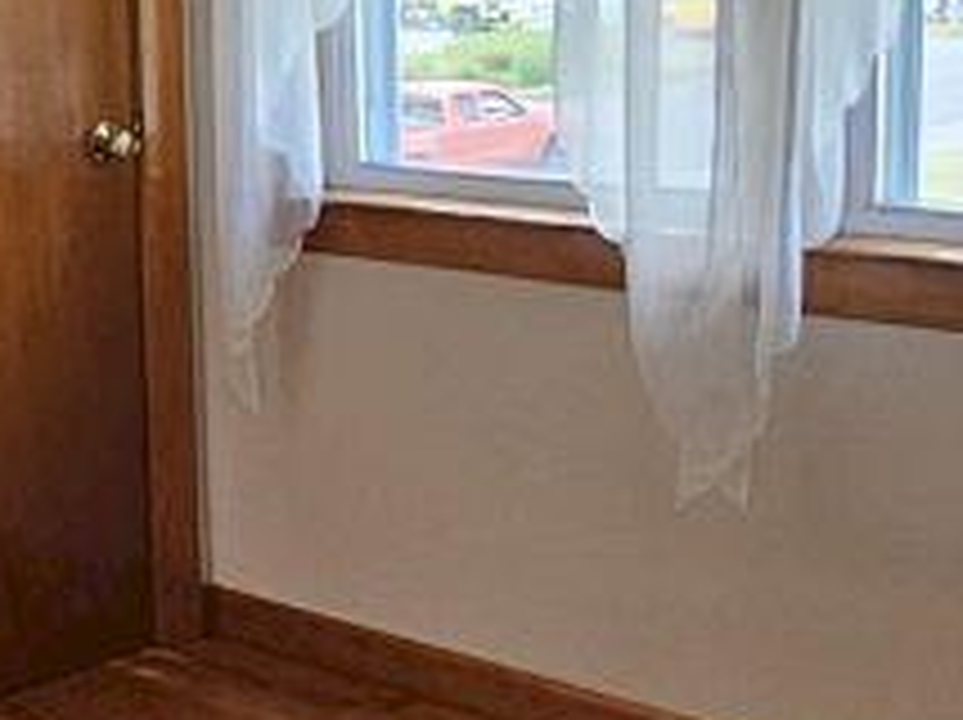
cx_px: 74
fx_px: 2251
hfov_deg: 23.4
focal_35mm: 81
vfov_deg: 18.2
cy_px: 432
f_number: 2.2
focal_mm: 2.2
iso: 160
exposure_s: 1/60
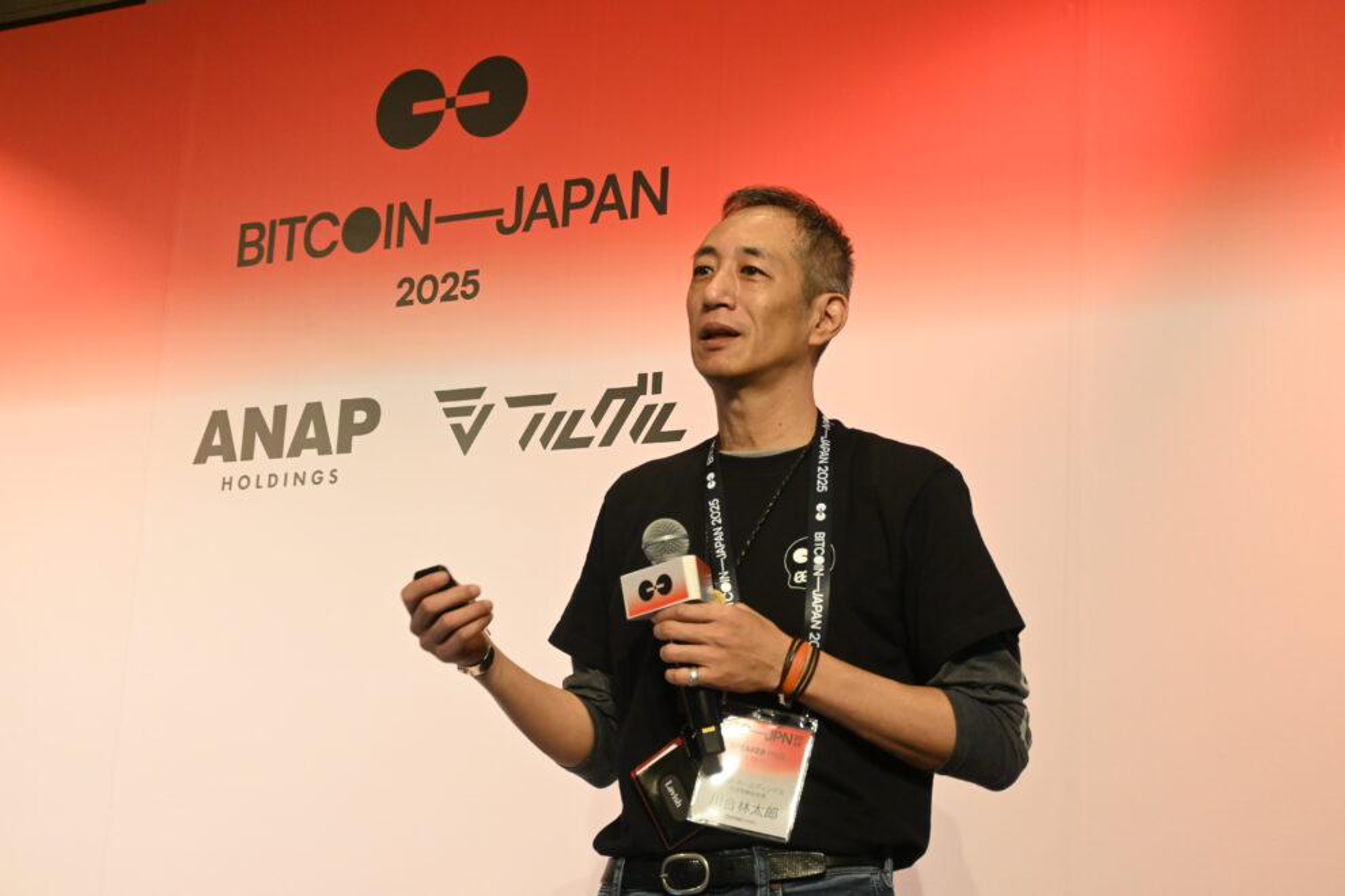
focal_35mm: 57
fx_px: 2129
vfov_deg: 23.8
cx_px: 672
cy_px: 448
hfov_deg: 35.1
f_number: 5.6
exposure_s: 1/125
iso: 2200
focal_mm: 38
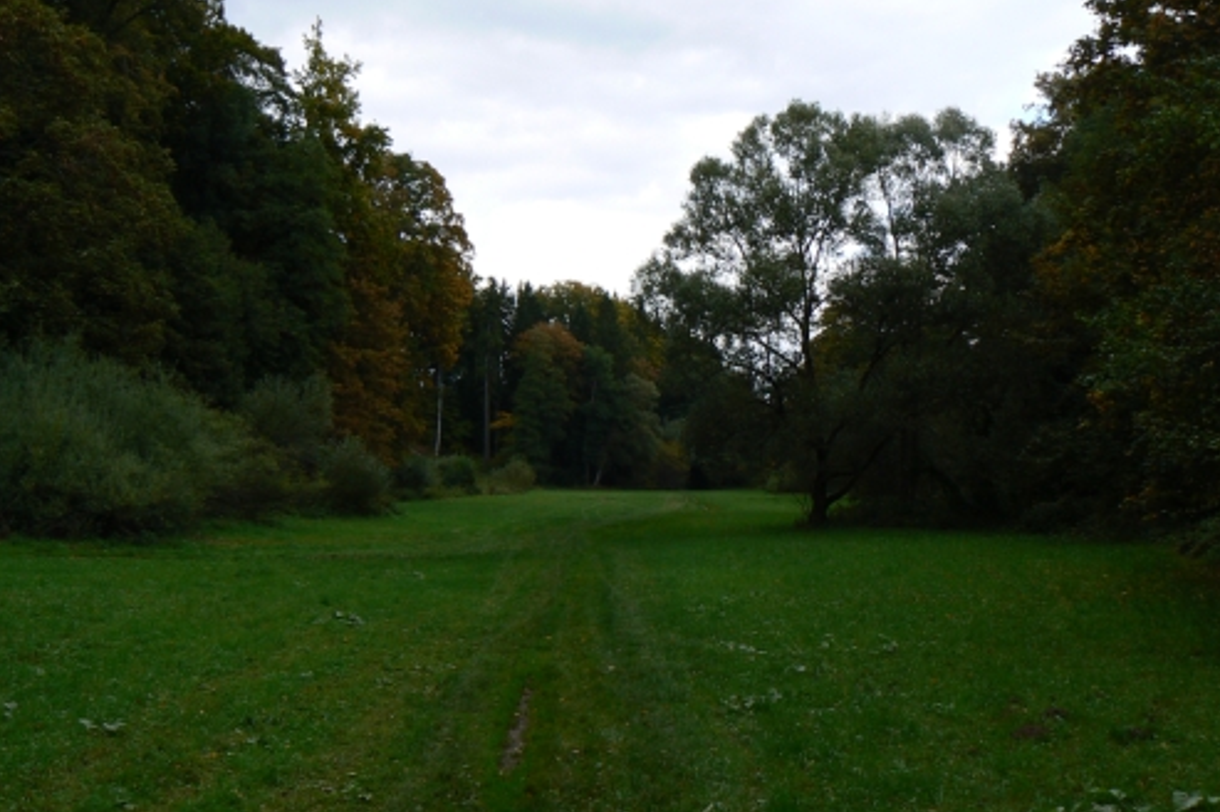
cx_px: 611
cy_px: 395
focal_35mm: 38
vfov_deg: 35.0
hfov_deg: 50.7
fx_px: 1287
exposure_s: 1/160
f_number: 5.6
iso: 80
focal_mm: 6
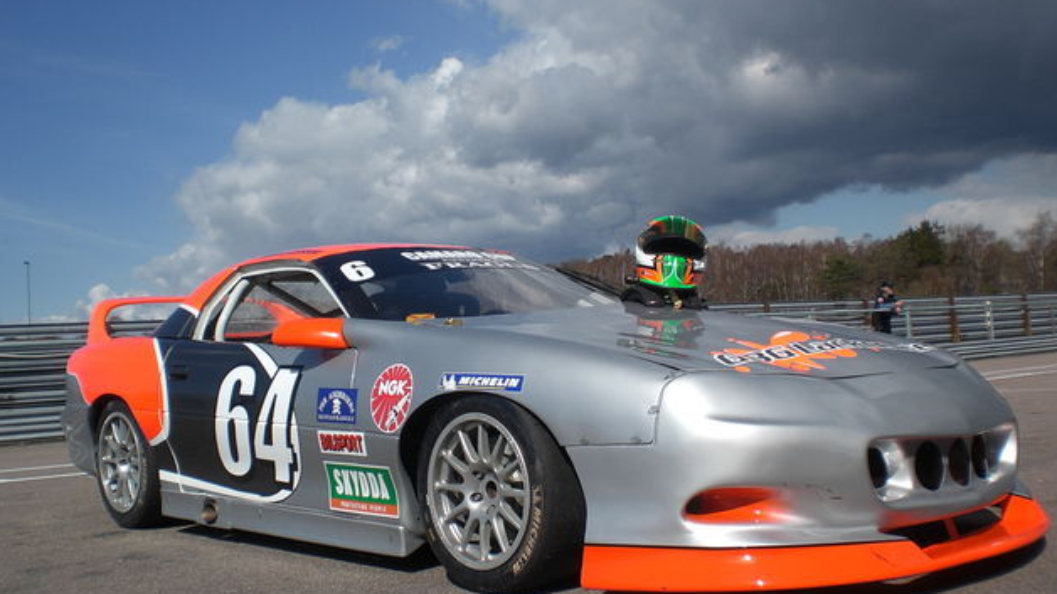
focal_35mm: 40
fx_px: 1121
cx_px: 534
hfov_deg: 50.5
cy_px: 358
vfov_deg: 29.6
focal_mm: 6.3
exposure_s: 1/640
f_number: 4.4
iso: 50
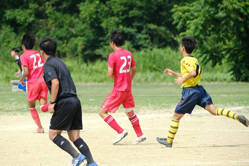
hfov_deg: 5.5
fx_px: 2579
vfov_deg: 3.7
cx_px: 124
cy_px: 83
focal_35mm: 373
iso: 400
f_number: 6.4
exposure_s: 1/1000
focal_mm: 248.9
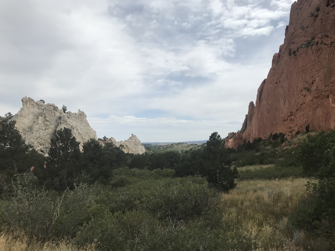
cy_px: 126
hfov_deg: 63.4
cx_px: 168
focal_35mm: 28
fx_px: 271
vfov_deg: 49.7
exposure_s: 1/4566
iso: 20
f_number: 1.8
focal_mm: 3.99
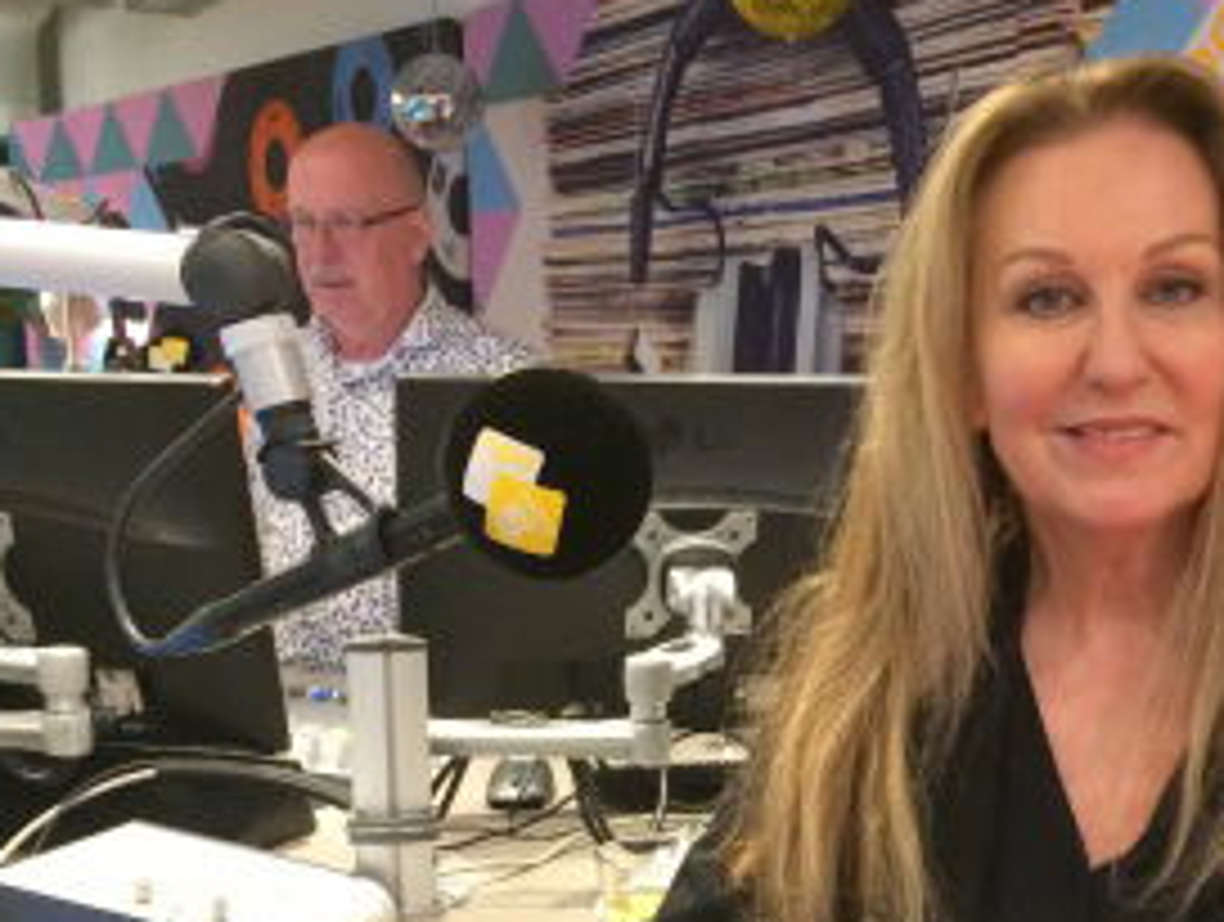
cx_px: 783
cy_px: 785
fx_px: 1877
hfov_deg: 35.9
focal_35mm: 53
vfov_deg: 26.9
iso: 320
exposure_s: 1/25
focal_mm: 4.15
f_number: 2.2
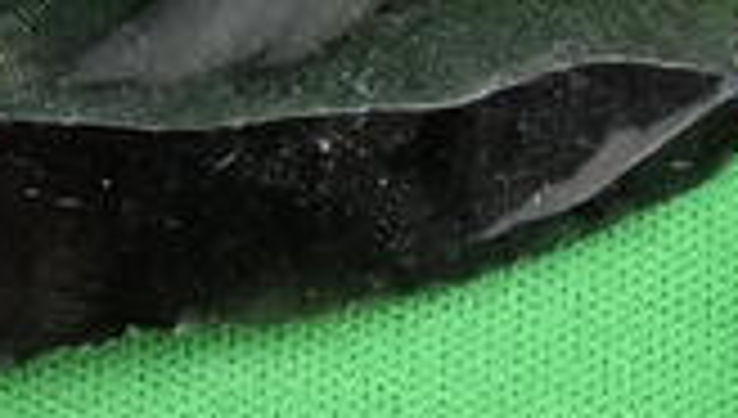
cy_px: -63
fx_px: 3314
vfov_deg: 7.2
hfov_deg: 12.6
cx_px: 745
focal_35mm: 169
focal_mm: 5.9
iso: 800
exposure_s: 1/80
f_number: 3.6
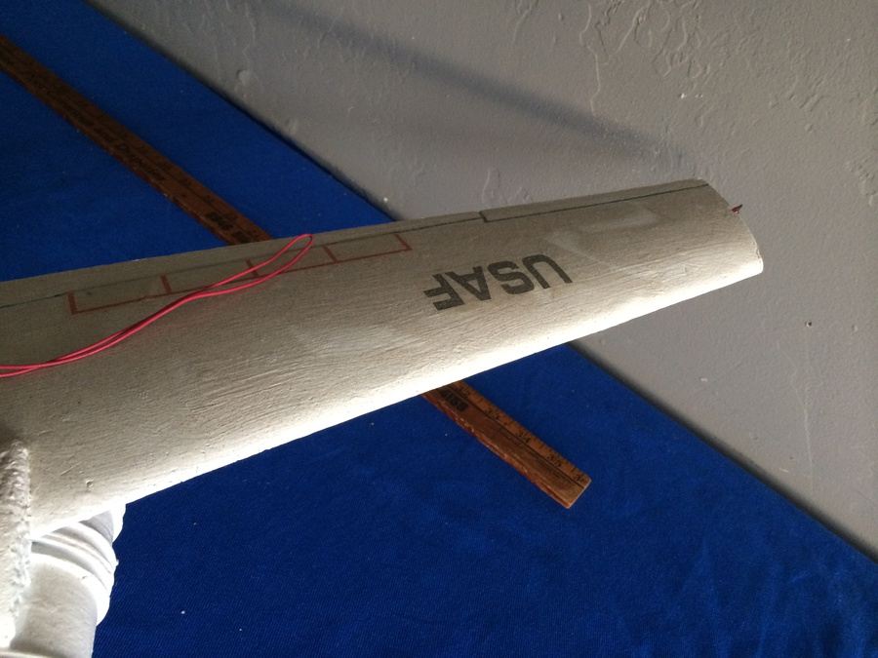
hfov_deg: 60.0
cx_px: 439
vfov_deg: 46.8
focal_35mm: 30
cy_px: 329
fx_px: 761
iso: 200
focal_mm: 4.12
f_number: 2.2
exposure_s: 1/30
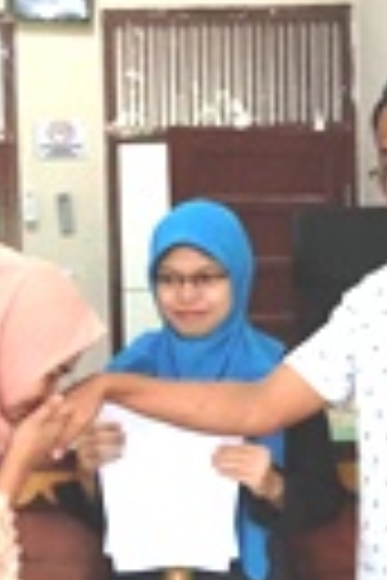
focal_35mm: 112
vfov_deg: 18.2
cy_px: 400
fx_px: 1806
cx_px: 104
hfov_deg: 12.2
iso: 400
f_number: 2.2
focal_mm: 3.69
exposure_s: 1/14.3
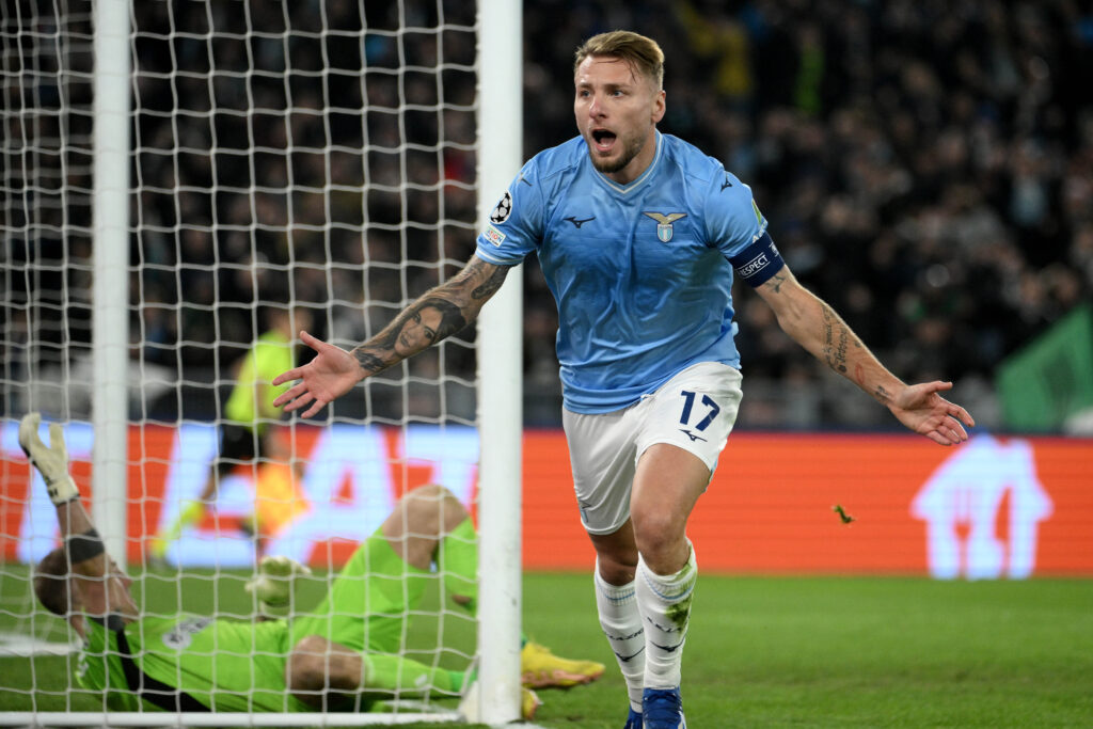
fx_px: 8502
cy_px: 364
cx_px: 546
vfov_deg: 4.9
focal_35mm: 280
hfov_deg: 7.4
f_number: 4
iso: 3200
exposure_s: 1/1250
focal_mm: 280
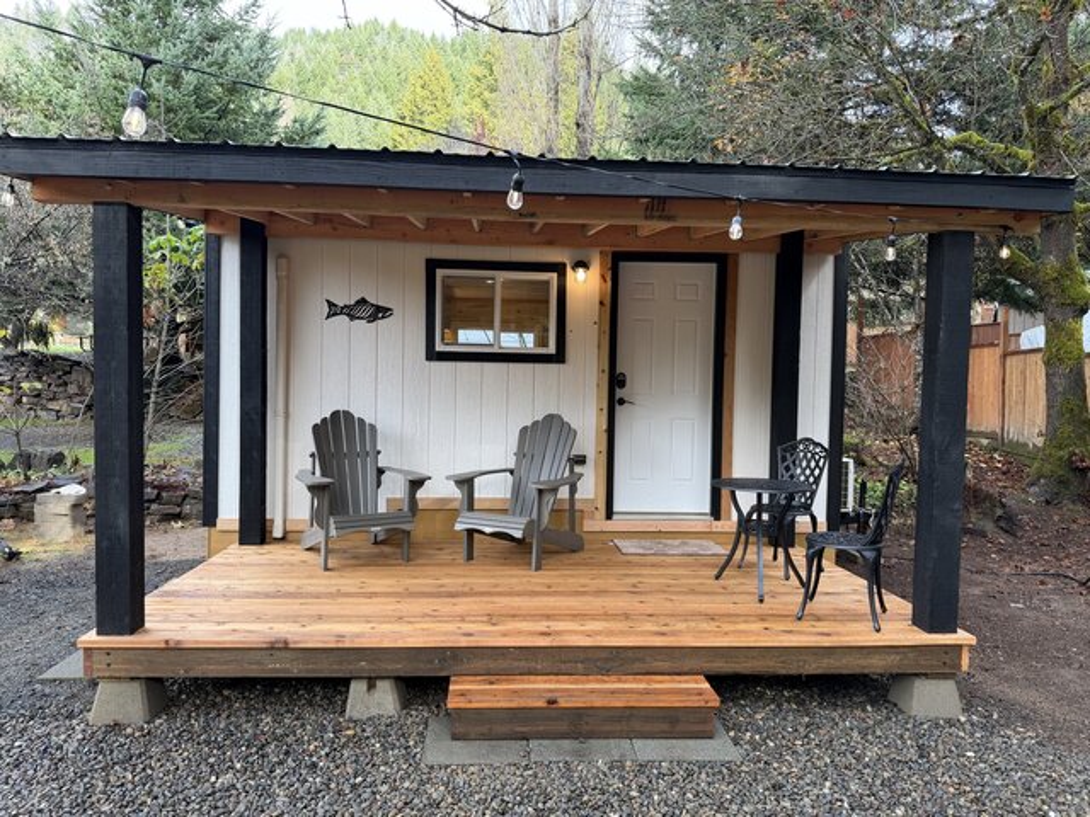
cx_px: 545
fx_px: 756
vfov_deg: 56.8
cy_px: 408
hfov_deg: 71.6
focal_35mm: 24
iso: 64
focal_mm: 6.76
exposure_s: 1/169
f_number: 1.78
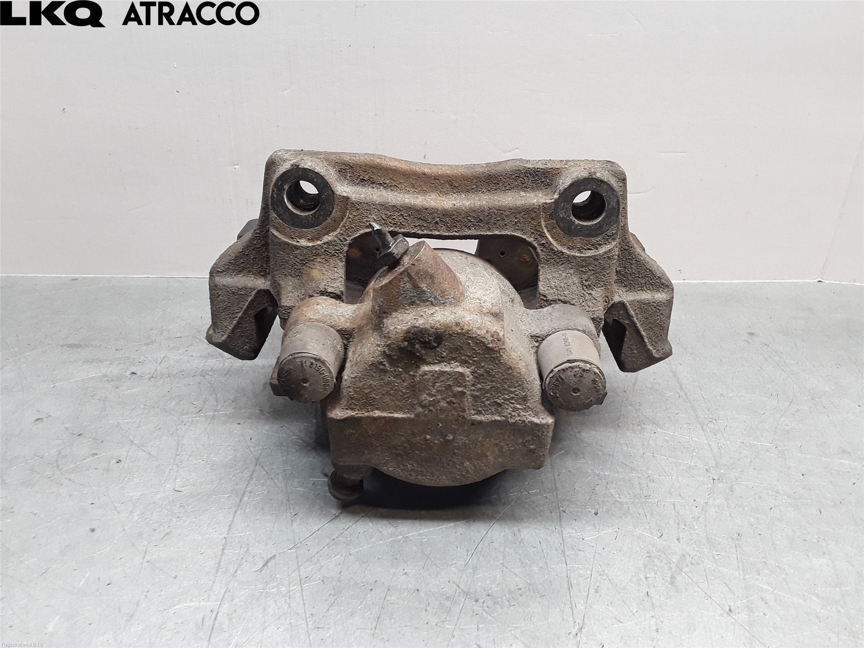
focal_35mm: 28
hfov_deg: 63.4
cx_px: 432
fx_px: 699
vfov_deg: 49.7
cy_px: 324
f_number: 1.9
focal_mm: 2.91
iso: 64
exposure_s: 1/50
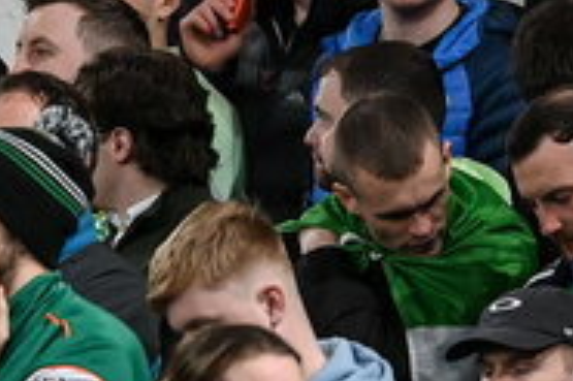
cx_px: -904
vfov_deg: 0.6
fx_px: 35303
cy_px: 311
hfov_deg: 0.9
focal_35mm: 2220
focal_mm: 400
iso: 2000
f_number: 2.8
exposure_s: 1/1250
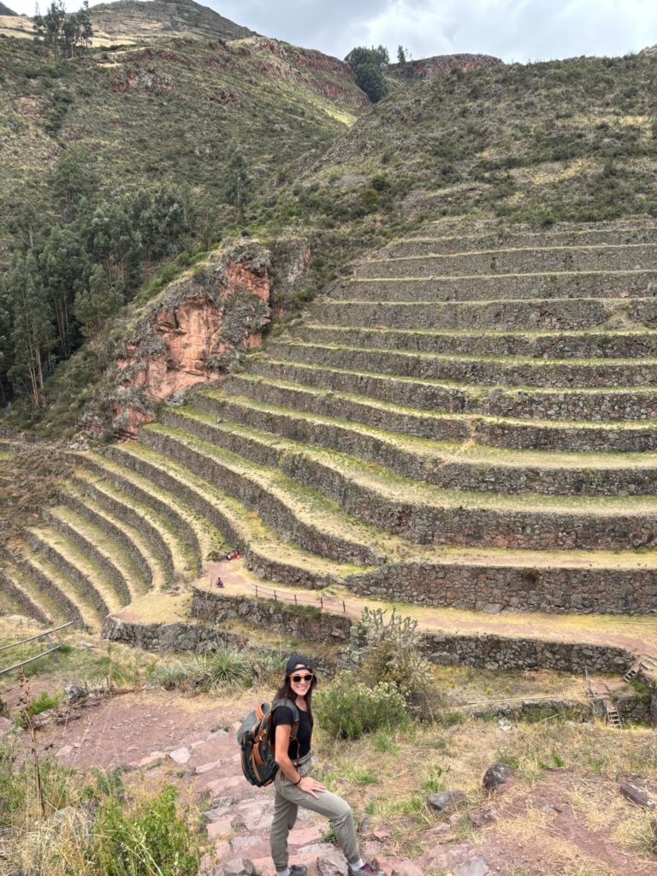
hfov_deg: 53.1
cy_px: 438
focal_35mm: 26
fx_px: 658
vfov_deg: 67.3
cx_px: 328
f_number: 1.6
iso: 50
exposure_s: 1/894
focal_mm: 5.96
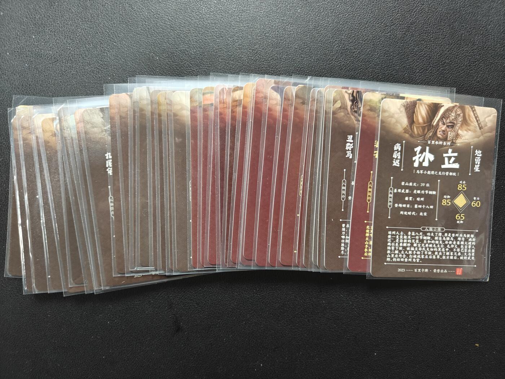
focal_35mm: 24
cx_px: 252
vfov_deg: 56.8
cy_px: 190
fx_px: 350
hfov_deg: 71.6
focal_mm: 5.59
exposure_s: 1/33
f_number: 1.8
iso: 1250
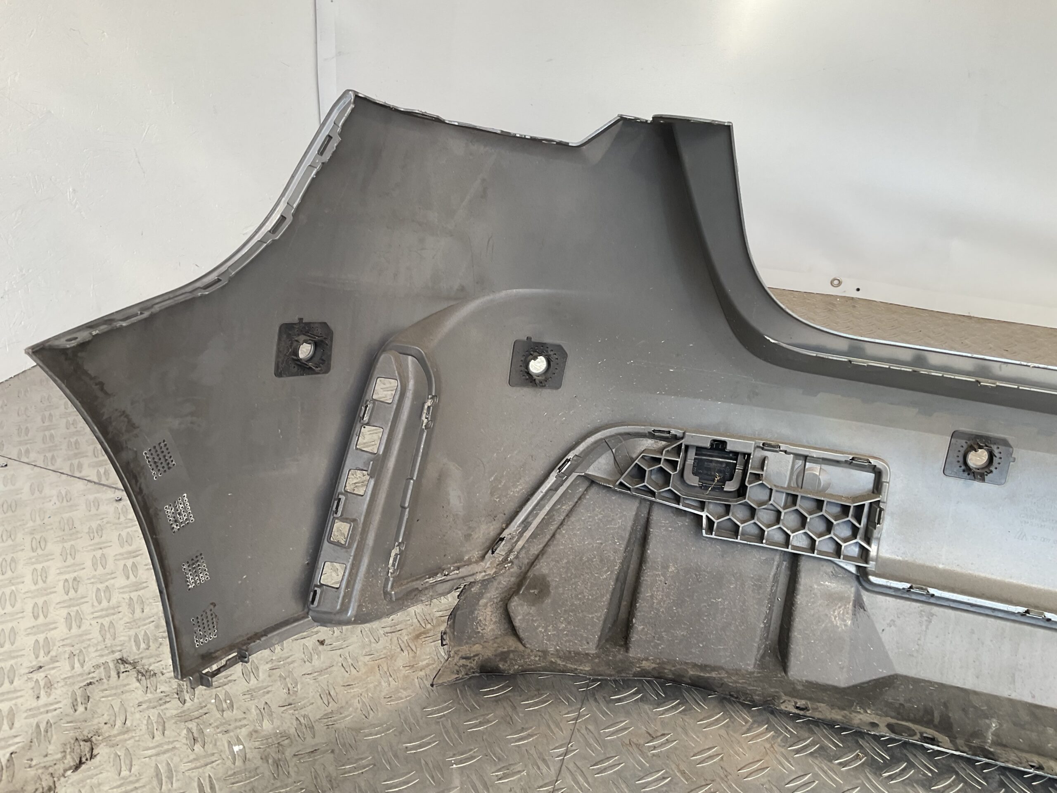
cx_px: 528
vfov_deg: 48.2
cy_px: 396
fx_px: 886
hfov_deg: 61.7
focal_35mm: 29
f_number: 1.8
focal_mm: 3
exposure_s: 1/120
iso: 25
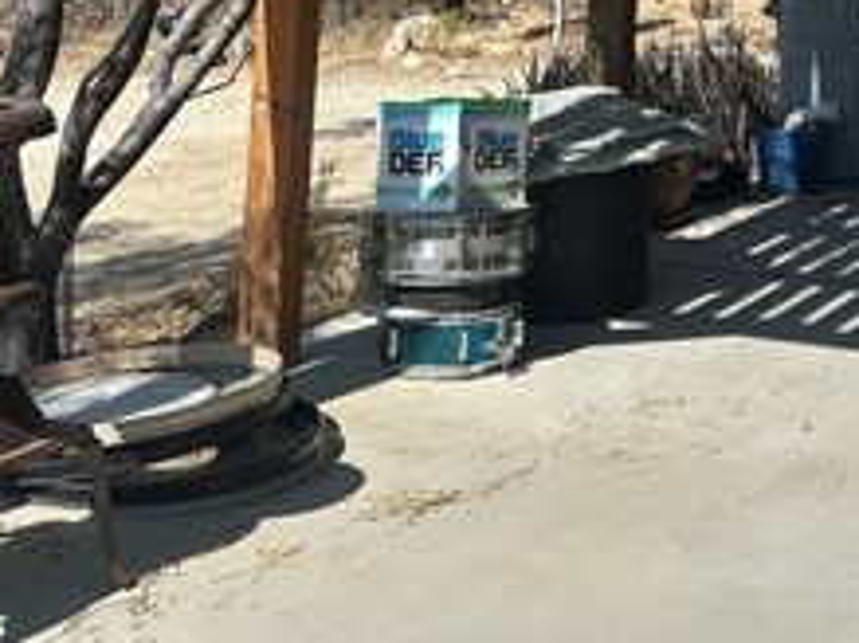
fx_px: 1885
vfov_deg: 17.9
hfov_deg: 23.6
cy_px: -231
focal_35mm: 76
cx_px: 1004
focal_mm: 5.7
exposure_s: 1/4831
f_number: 1.5
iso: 50
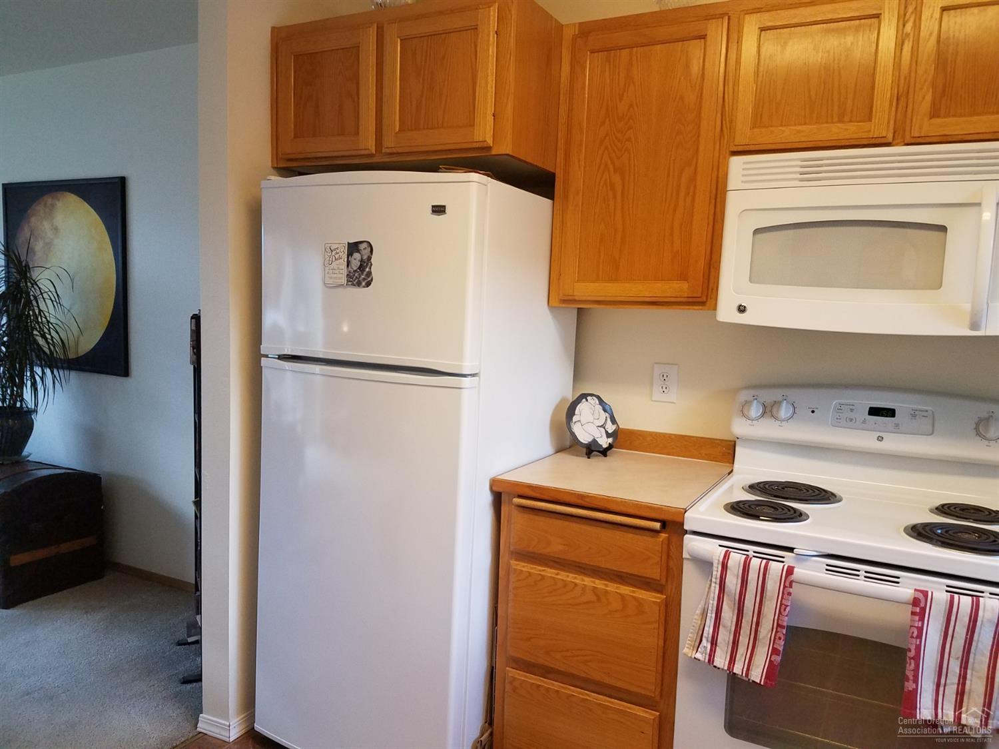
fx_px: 750
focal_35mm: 26
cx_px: 500
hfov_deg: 67.3
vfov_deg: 53.0
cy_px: 374
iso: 125
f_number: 1.7
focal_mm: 4.2
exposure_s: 1/60
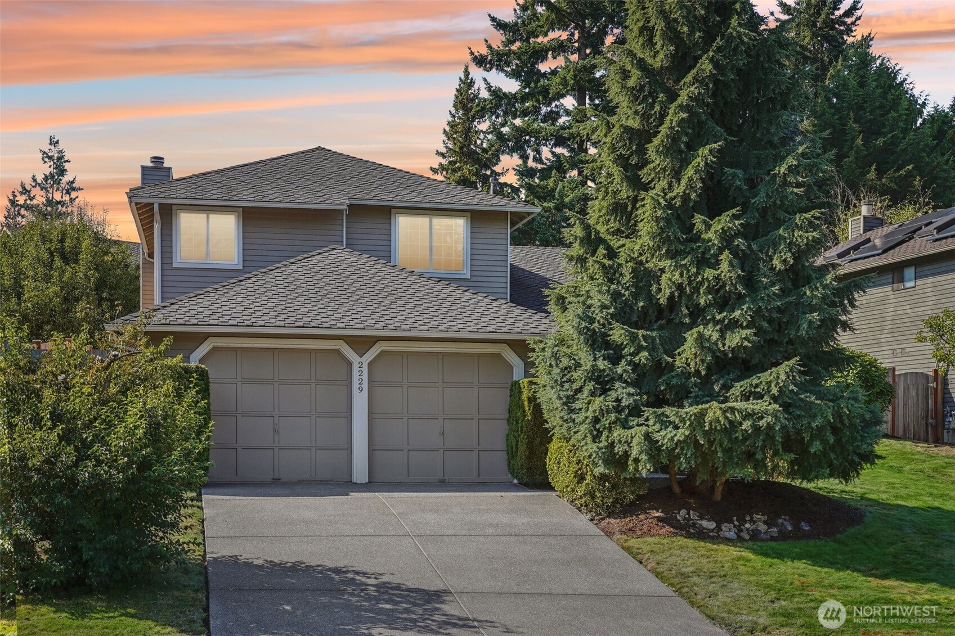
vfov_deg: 31.9
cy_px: 318
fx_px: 1114
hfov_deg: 46.4
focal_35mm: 42
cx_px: 478
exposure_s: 1/125
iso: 125
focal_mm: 28
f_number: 8
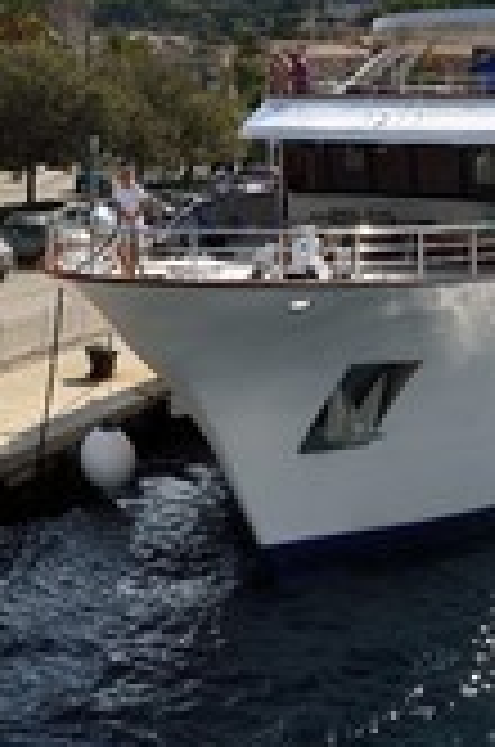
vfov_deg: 32.0
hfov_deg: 20.3
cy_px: 144
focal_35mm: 61
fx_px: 1263
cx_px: -142
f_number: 13
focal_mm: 24
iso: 200
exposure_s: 1/320
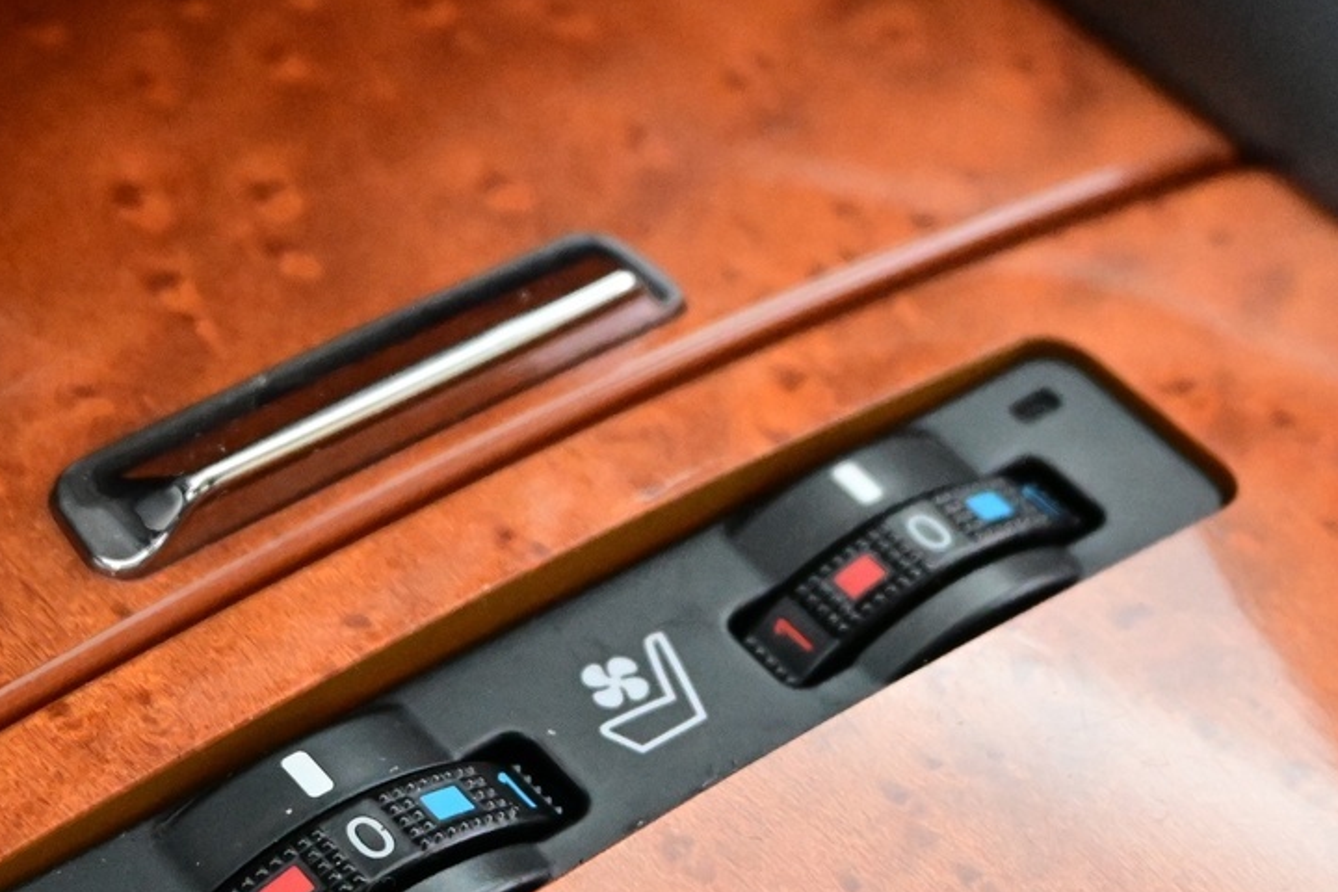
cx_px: 558
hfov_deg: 25.0
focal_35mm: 81
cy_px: 595
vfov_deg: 16.8
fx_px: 3010
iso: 6400
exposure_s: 1/40
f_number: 4.2
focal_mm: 24
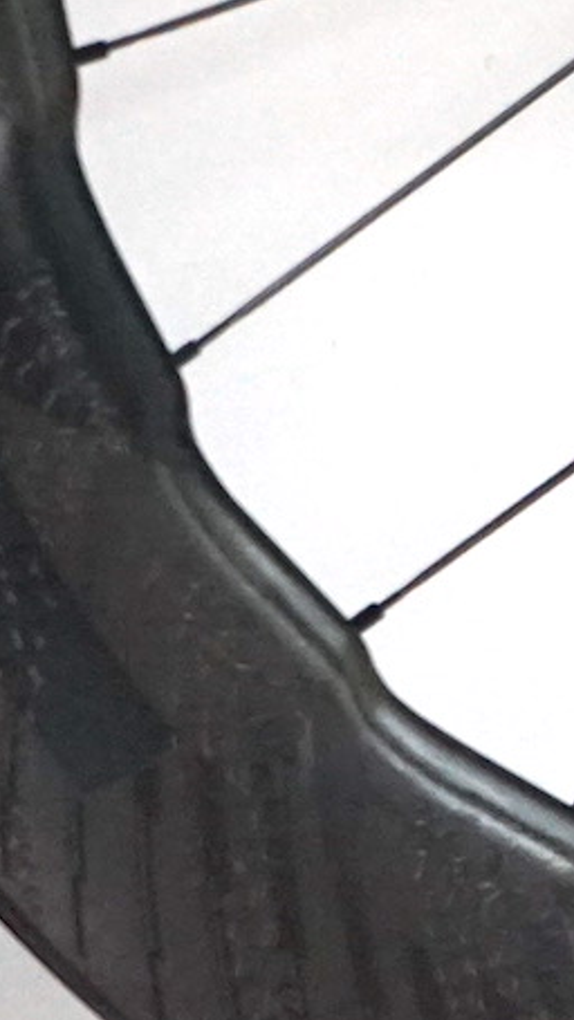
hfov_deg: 5.1
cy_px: -359
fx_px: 6141
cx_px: 1583
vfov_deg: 9.3
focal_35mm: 227
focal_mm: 47
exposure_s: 1/160
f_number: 4.5
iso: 3200
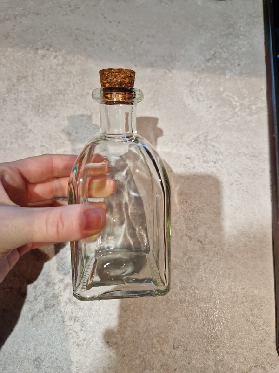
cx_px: 140
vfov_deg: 73.9
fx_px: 247
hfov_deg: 58.9
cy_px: 186
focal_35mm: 23
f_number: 1.8
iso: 100
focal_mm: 5.4
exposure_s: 1/100
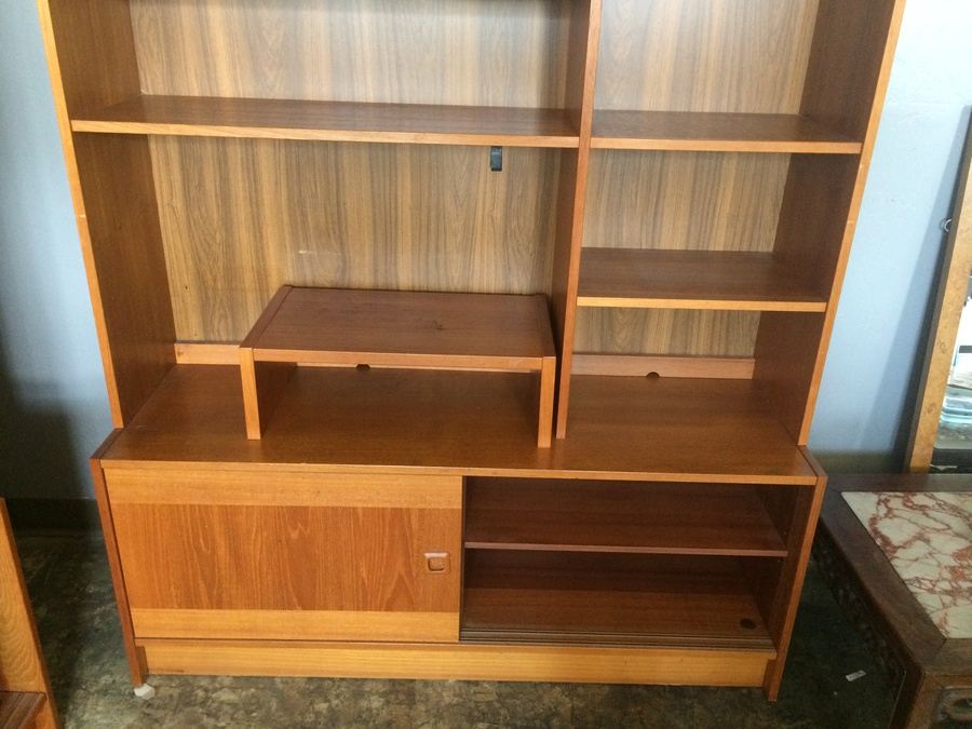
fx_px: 842
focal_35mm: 30
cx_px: 486
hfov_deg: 60.0
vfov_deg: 46.8
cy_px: 364
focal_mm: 4.12
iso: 320
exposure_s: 1/24
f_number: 2.2
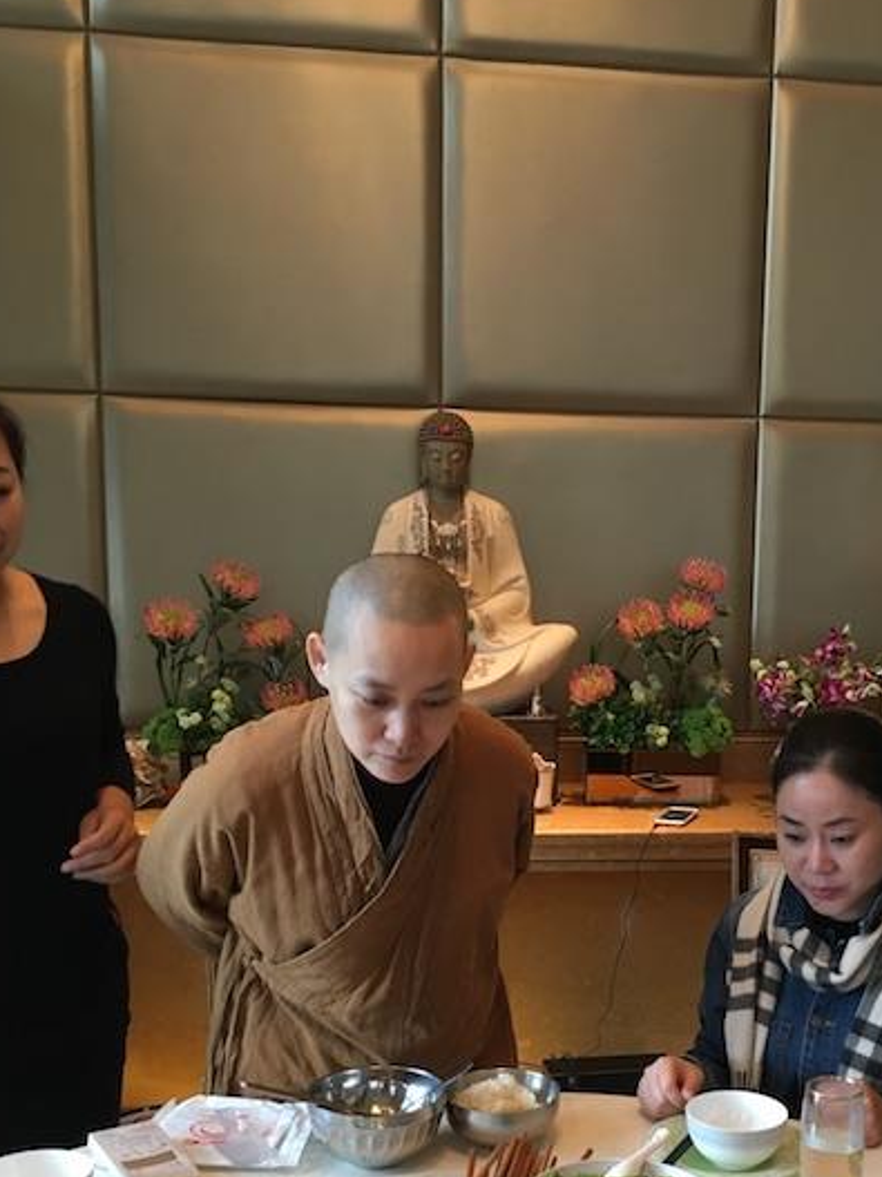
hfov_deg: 32.5
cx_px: 607
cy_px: 753
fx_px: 1495
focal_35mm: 44
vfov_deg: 42.6
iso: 125
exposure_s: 1/33
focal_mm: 4.15
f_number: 2.2
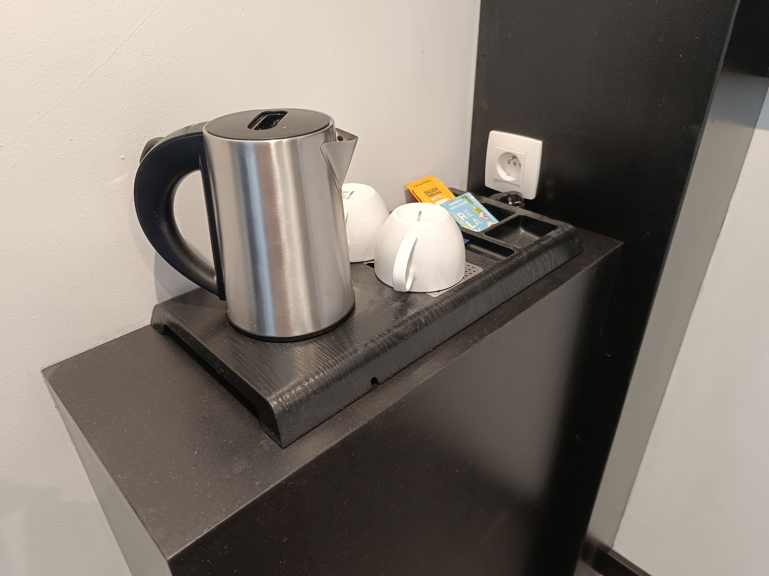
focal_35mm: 24
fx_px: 533
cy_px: 288
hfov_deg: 71.6
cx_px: 384
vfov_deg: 56.8
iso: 1293
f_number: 1.65
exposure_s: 1/50
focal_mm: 6.14
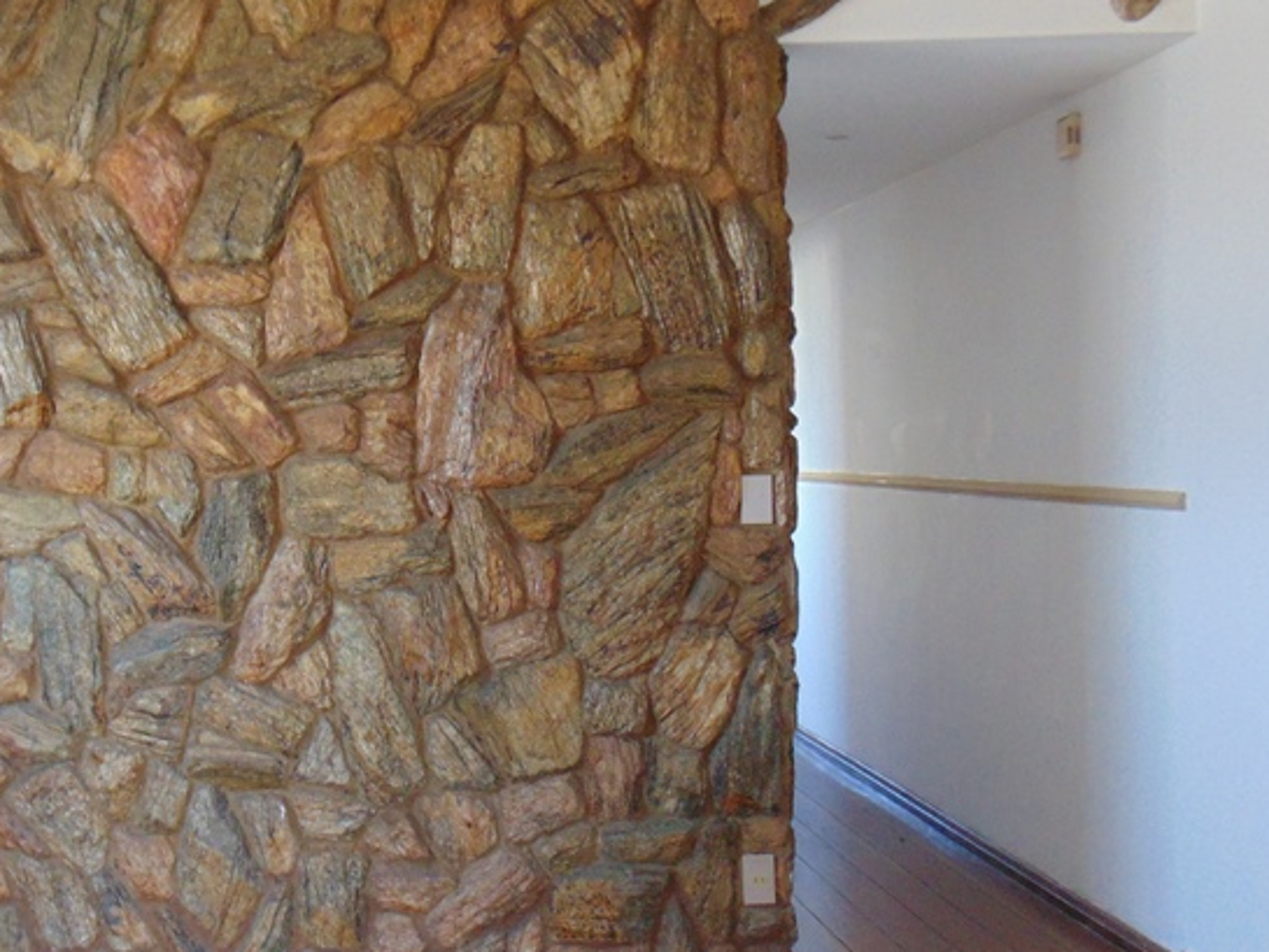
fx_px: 1723
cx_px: 312
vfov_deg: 30.9
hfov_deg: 39.3
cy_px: 428
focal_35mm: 47
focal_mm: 4.5
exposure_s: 1/30
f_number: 3
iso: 160
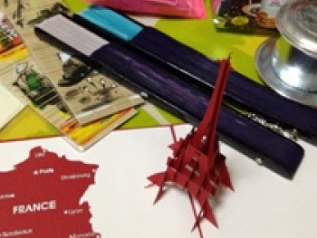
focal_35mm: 50
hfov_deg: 38.2
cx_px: 167
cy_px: 89
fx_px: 458
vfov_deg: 29.0
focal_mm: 4.28
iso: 125
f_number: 2.4
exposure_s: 1/20
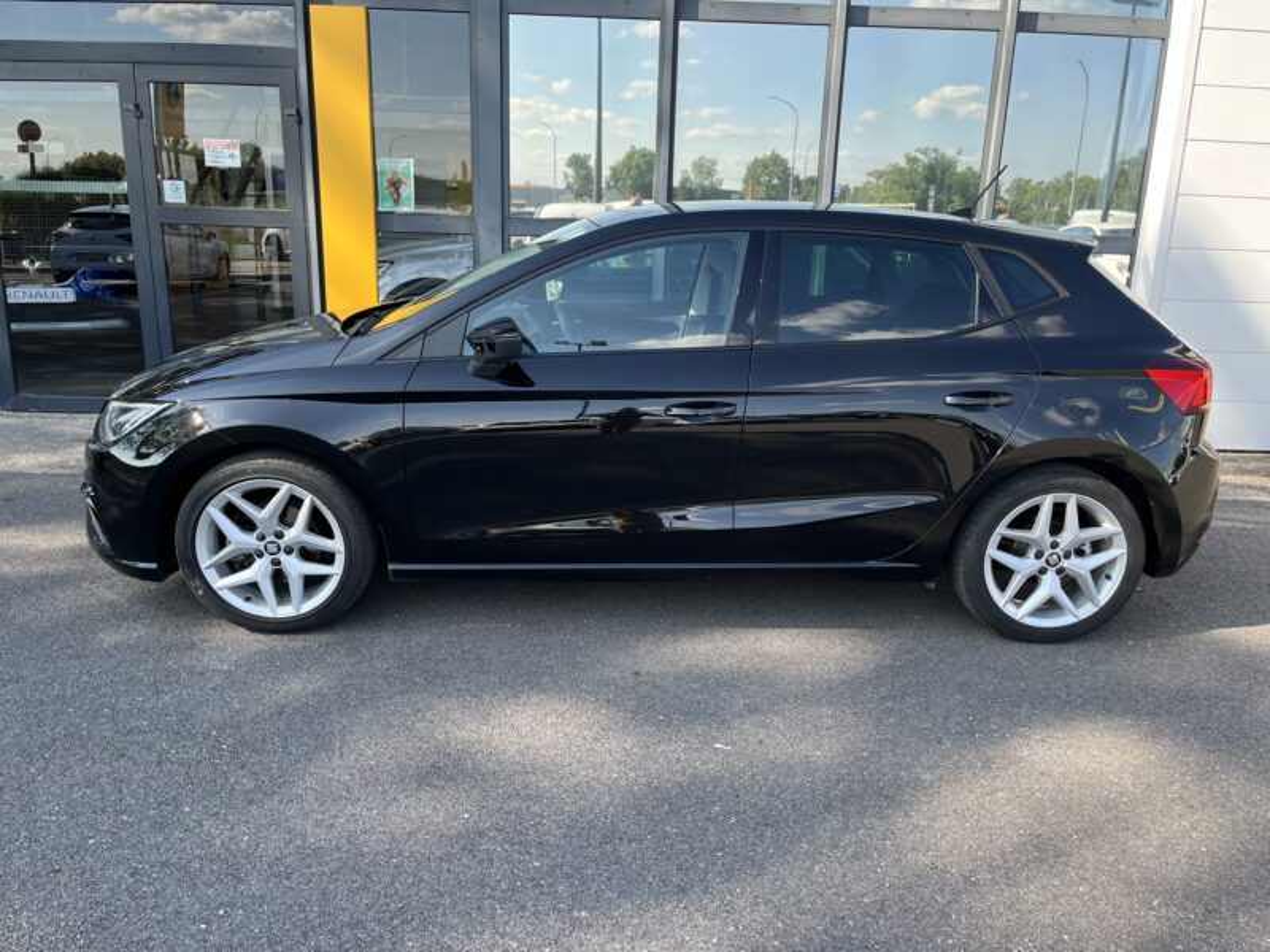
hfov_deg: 67.3
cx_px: 635
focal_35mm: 26
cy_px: 476
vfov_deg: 53.1
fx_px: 954
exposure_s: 1/497
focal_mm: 5.1
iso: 50
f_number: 1.6
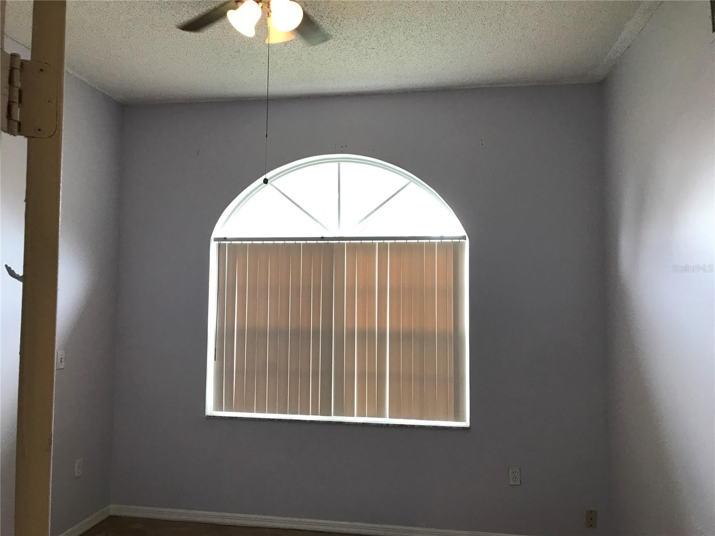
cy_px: 268
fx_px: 578
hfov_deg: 63.4
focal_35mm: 28
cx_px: 358
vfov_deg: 49.7
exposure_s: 1/40
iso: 25
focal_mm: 3.99
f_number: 1.8
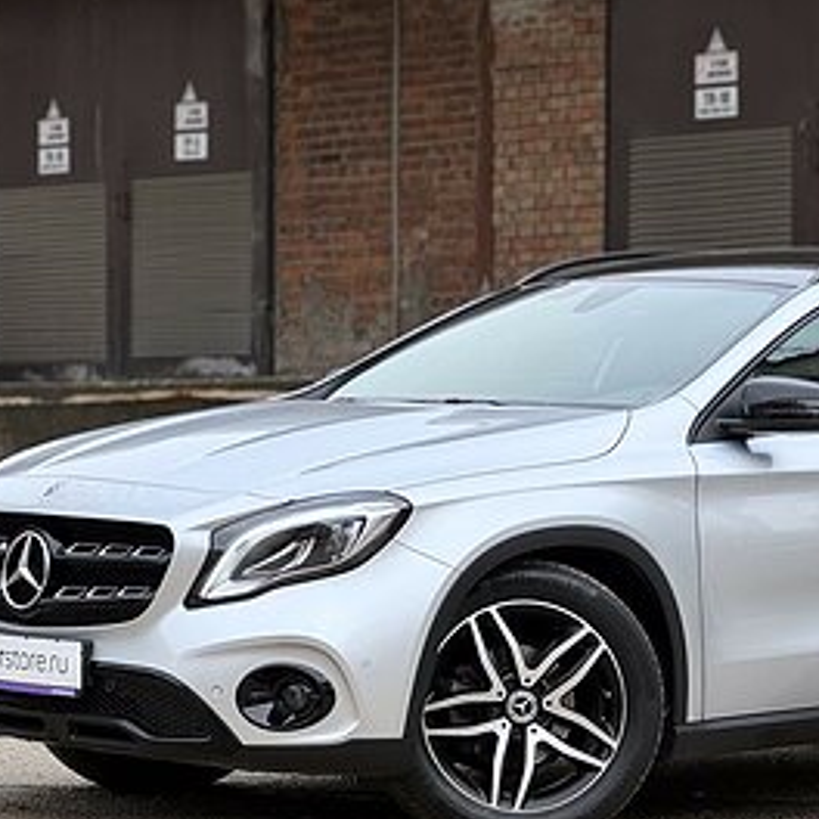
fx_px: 3774
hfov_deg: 12.3
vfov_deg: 12.4
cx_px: 630
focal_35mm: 141
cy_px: 506
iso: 25
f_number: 2.8
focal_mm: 9
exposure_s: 1/165
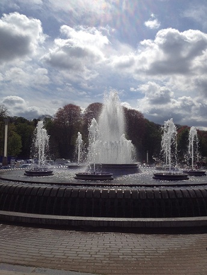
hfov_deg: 40.7
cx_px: 104
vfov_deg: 52.6
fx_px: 279
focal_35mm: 35
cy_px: 138
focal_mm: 4.28
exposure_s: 1/6944
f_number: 2.4
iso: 64
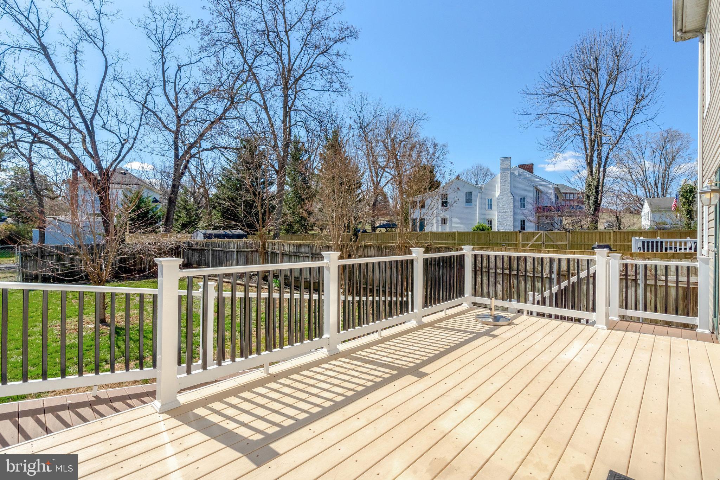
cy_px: 240
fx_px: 320
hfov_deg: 96.7
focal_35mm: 16
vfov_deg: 73.7
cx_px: 360
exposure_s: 1/3200
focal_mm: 16
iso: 1250
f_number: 8
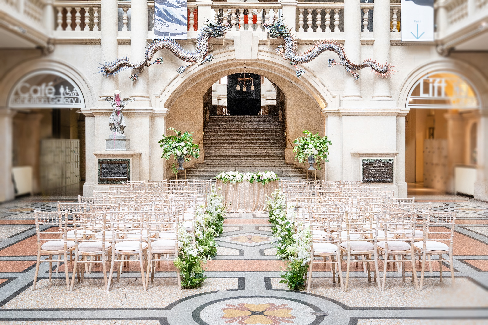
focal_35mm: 33
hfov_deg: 57.2
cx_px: 244
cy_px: 162
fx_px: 447
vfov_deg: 40.0
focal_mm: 33
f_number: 14
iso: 1000
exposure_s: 1/10
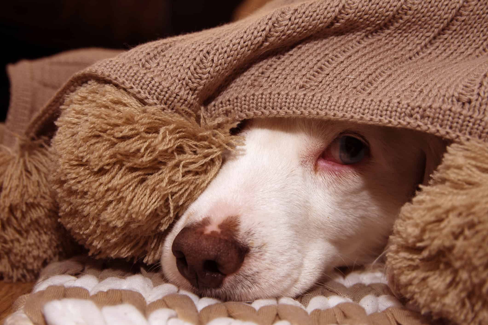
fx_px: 895
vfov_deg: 20.6
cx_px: 244
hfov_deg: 30.5
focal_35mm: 66
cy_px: 162
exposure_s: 1/60
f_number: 5.6
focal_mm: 44
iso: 320
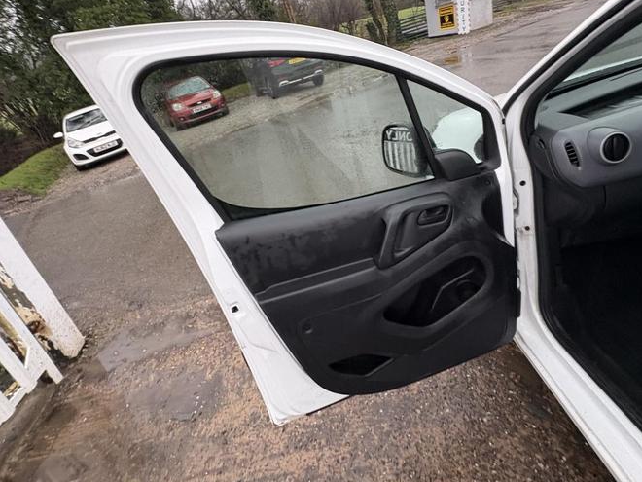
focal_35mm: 19
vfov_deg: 67.5
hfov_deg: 84.6
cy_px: 178
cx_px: 310
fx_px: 352
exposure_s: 1/60
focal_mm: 2.22
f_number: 2.2
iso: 250
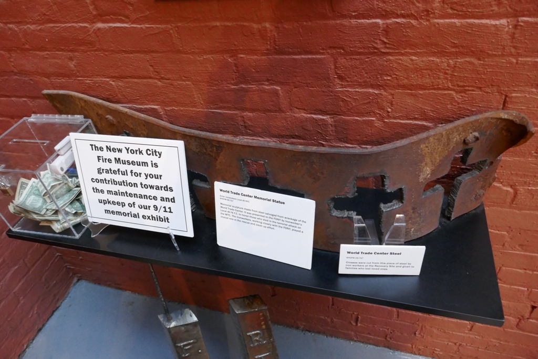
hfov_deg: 71.5
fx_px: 374
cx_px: 269
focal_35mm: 25
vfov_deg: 51.3
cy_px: 180
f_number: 4
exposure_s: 1/15
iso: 1600
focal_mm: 9.1
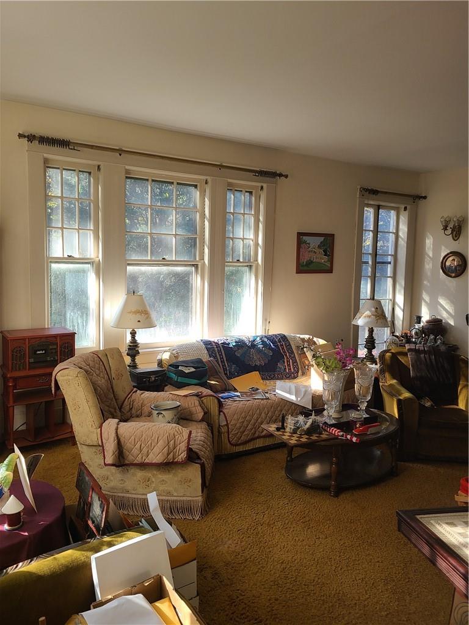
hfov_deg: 53.1
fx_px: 470
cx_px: 234
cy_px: 312
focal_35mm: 26
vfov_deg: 67.3
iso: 64
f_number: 1.8
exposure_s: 1/120
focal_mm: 5.4
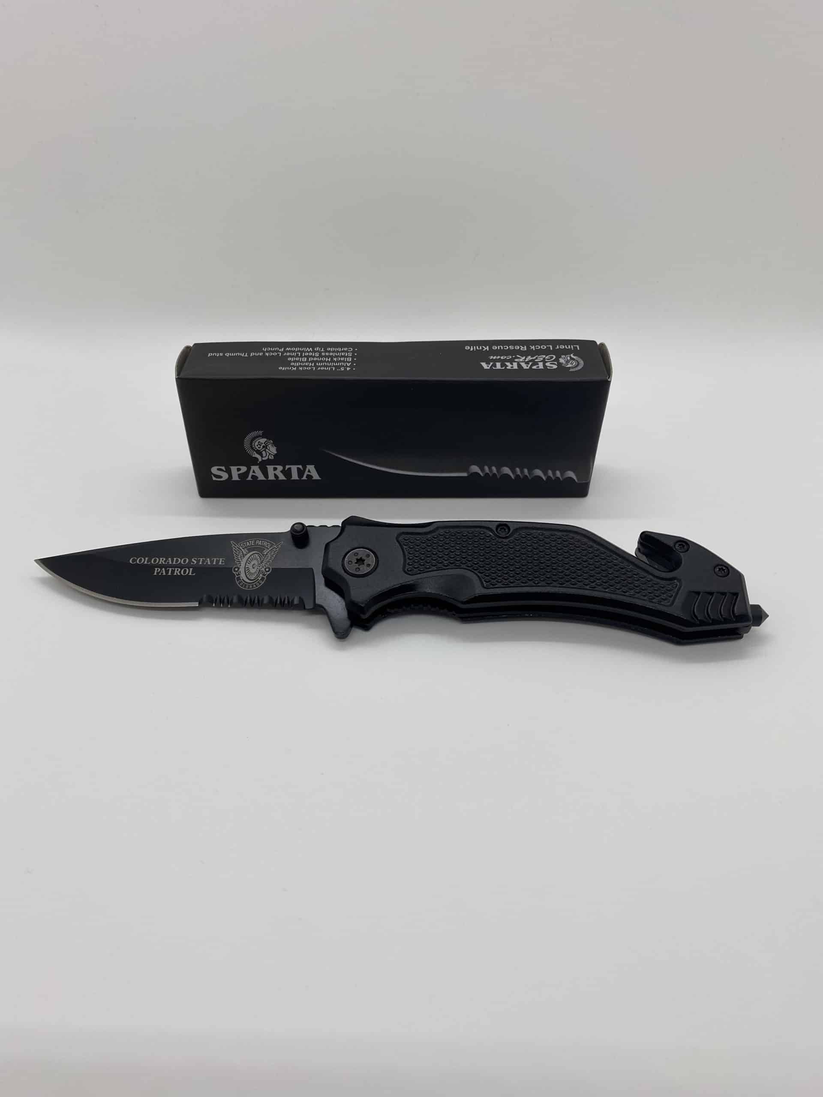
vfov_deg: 67.3
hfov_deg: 53.1
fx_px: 824
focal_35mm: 26
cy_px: 548
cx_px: 412
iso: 32
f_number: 1.8
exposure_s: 1/217
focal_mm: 4.25
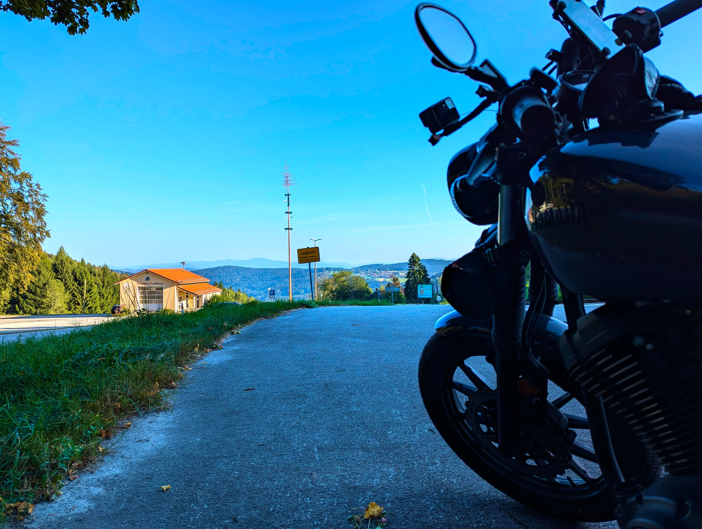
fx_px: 508
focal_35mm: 25
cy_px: 267
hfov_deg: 69.3
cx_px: 357
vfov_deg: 55.0
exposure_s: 1/1038
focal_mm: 6.81
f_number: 1.85
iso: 47
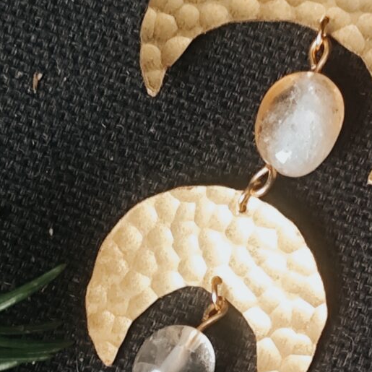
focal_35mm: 202
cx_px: 206
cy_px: 134
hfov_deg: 8.7
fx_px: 2456
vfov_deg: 8.7
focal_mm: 6.19
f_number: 1.65
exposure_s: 1/25
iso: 400
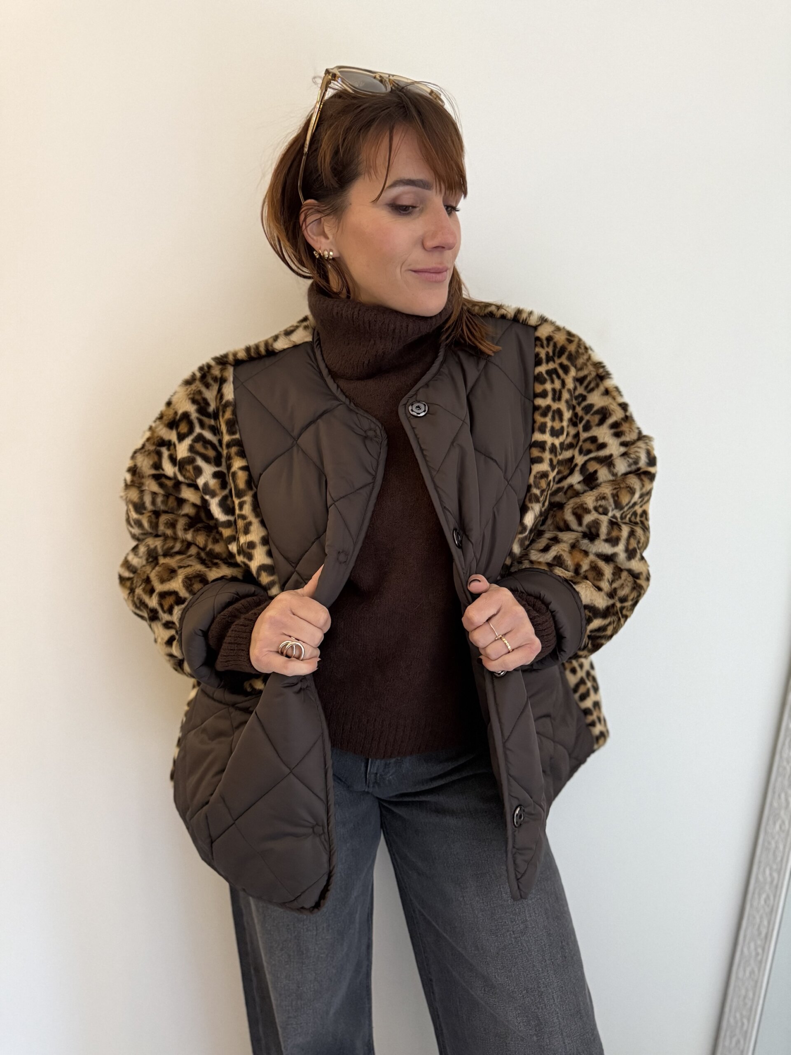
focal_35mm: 24
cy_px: 528
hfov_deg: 56.8
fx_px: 731
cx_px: 396
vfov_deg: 71.6
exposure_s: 1/49
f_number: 1.78
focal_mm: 6.76
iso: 800
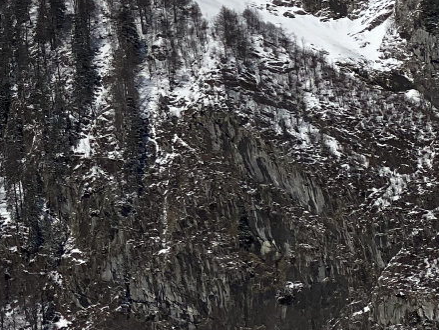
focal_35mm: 189
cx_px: -340
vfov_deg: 7.7
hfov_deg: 9.9
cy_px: -140
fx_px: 2397
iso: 25
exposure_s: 1/5988
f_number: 2
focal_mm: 6
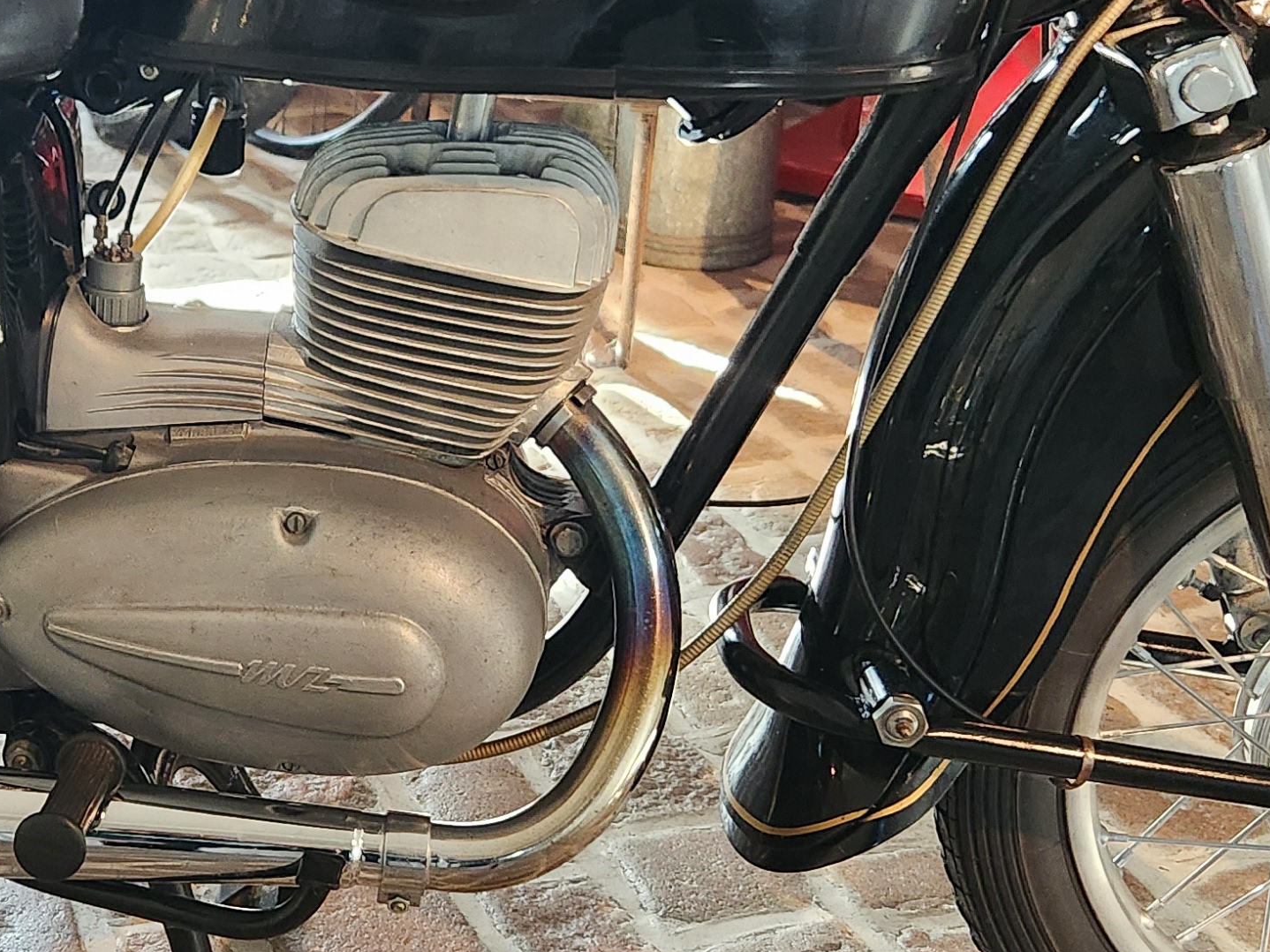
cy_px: 420
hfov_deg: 29.8
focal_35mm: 64
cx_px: 314
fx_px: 2348
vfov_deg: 22.9
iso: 640
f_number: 1.8
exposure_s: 1/120
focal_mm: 5.4
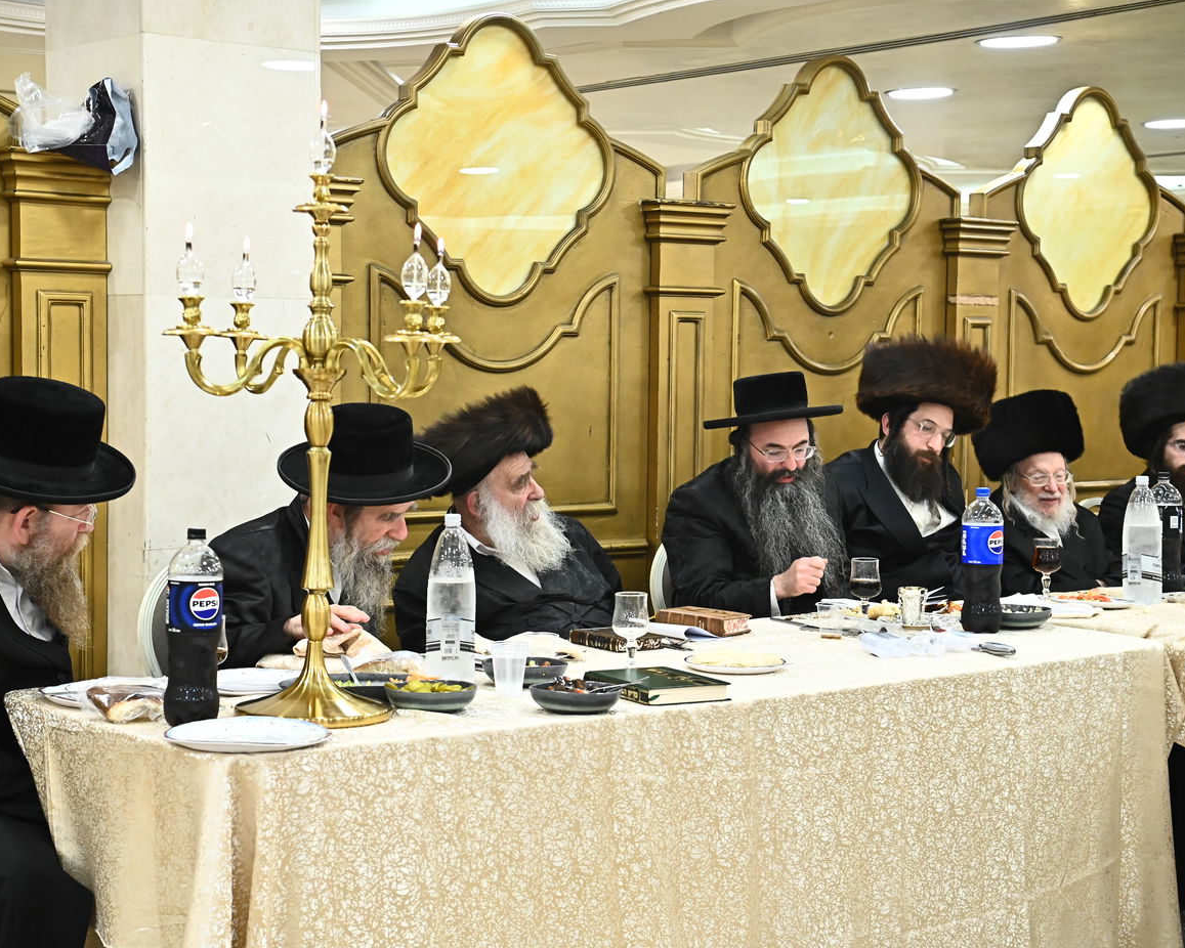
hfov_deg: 31.9
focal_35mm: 59
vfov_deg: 25.8
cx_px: 533
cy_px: 475
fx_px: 2070
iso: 3200
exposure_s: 1/160
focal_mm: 52
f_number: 4.5
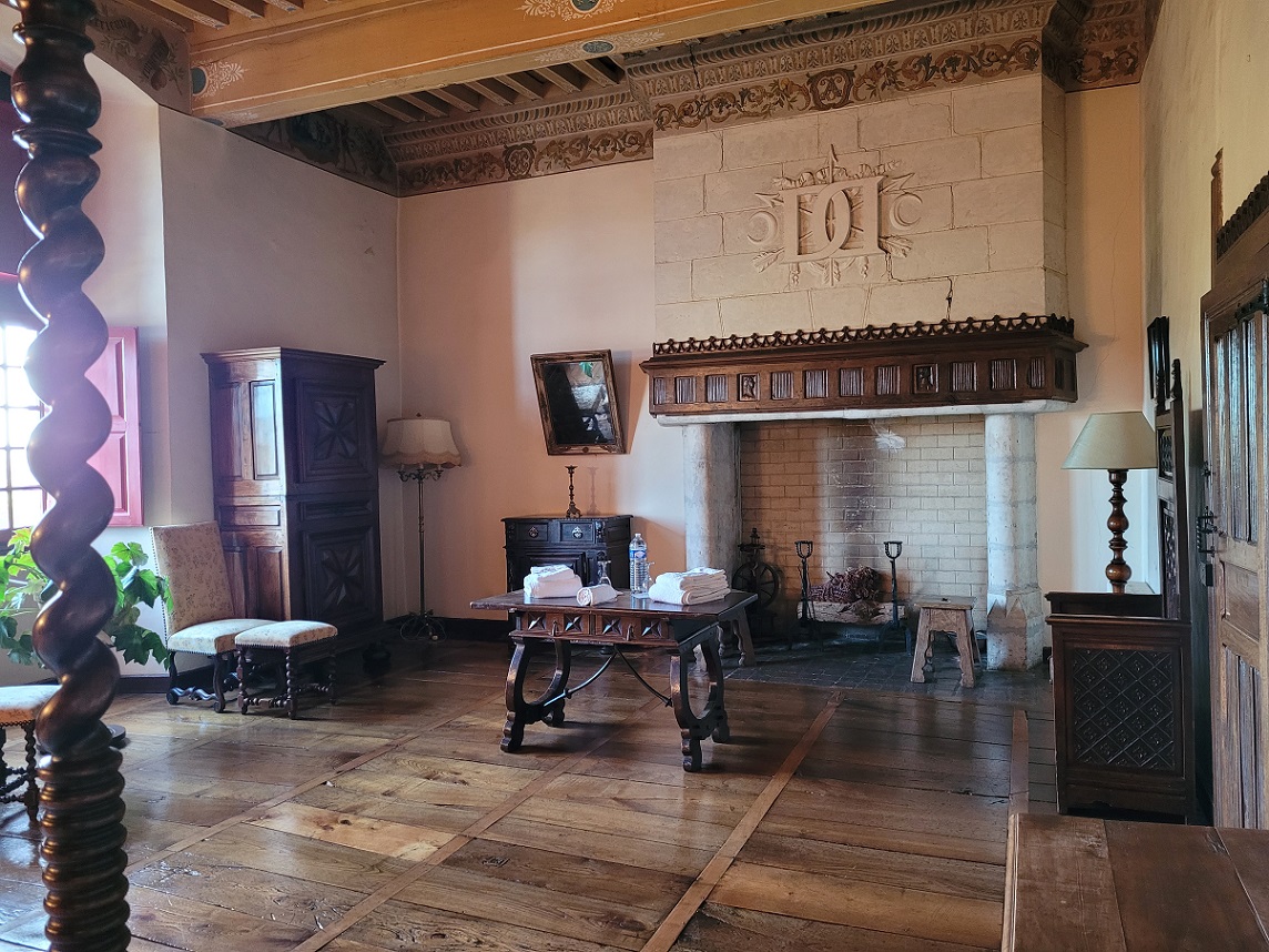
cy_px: 476
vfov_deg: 53.1
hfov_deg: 67.3
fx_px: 953
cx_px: 634
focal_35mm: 26
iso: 640
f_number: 1.8
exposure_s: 1/33
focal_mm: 5.4
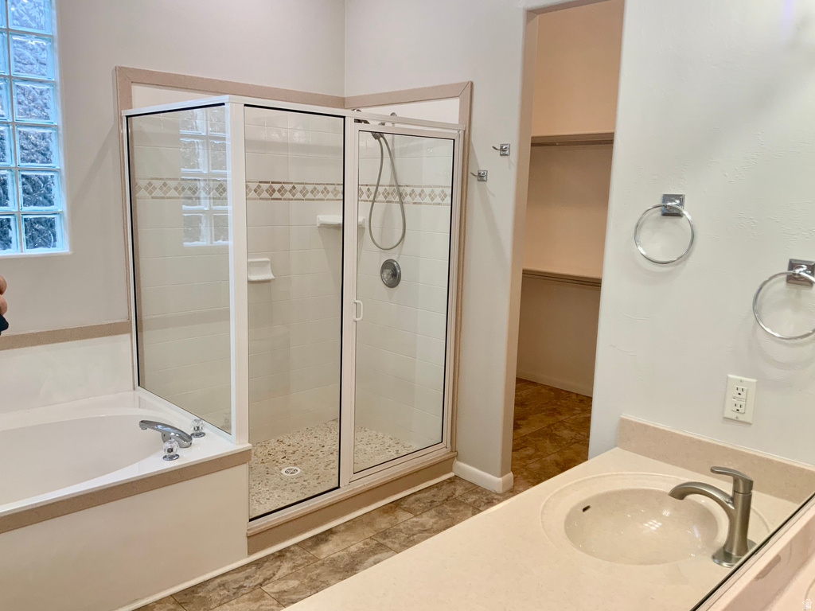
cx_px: 408
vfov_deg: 48.2
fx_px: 683
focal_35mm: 29
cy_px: 306
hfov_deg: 61.7
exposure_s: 1/60
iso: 40
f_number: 1.8
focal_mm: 3
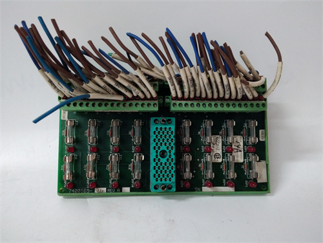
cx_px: 162
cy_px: 122
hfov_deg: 65.3
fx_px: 252
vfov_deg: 51.4
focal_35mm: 27
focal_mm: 3.79
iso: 582
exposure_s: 1/33
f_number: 2
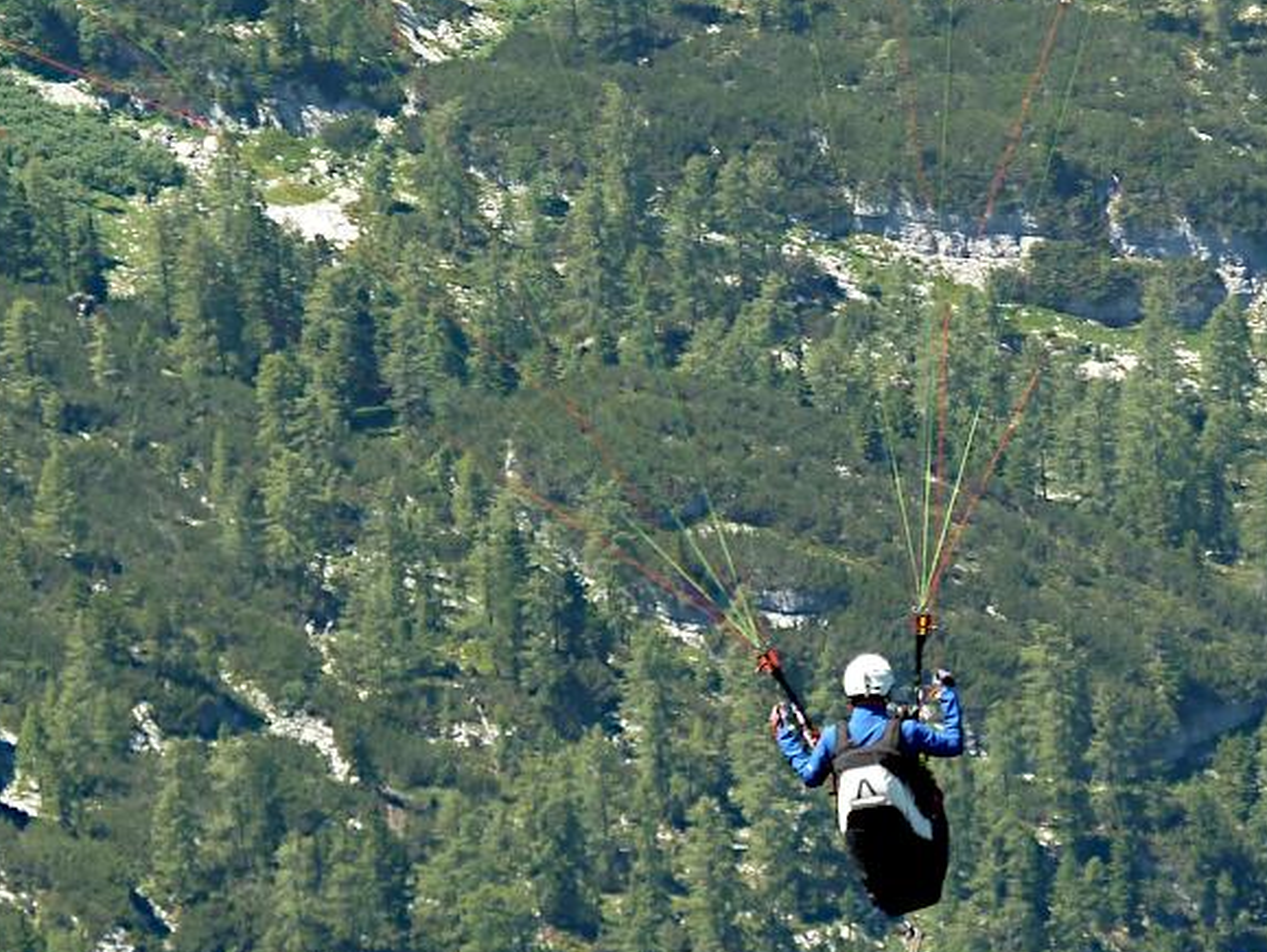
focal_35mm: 350
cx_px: 759
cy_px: 149
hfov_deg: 5.7
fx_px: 12819
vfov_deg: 4.3
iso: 80
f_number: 4.5
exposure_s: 1/160
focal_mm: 27.8
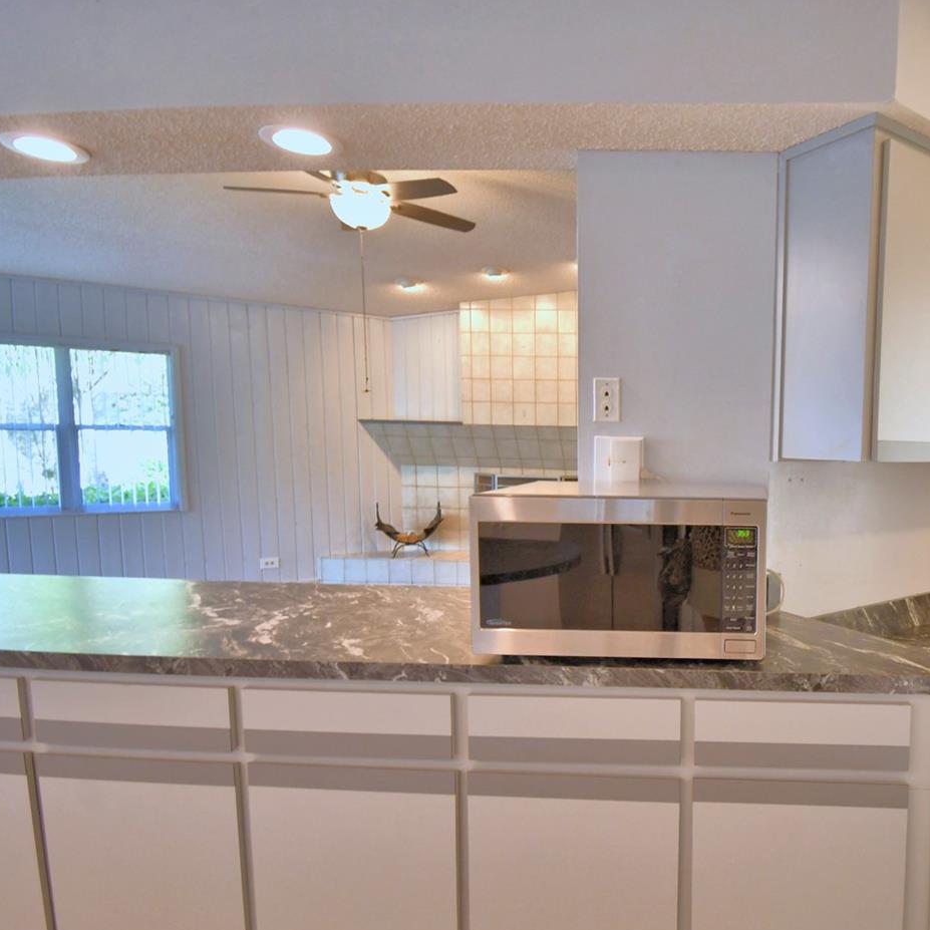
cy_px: 517
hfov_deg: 63.8
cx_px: 738
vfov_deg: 69.4
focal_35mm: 22
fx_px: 669
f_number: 4.5
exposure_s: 1/30
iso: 500
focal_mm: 10
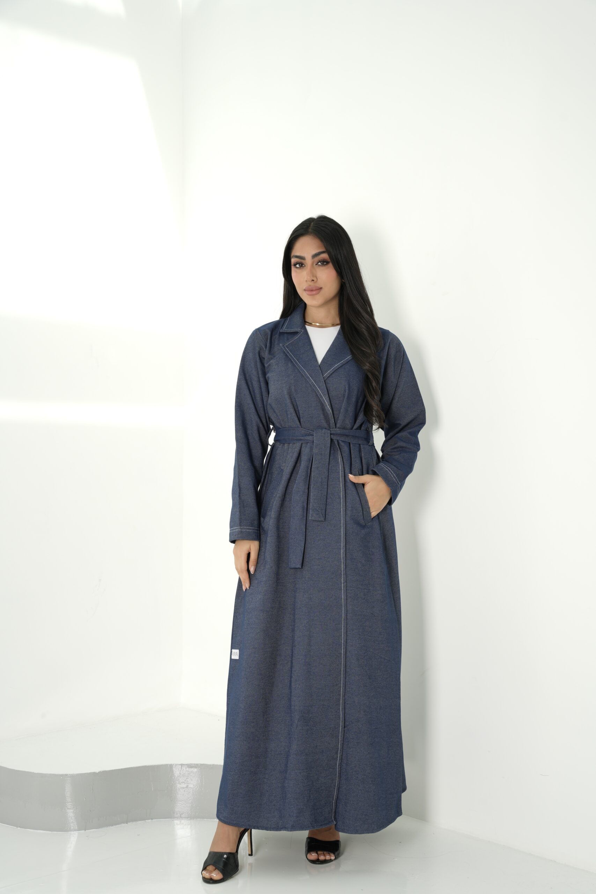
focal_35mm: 49
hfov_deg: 27.7
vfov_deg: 40.6
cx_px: 298
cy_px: 447
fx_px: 1209
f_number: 8
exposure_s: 1/125
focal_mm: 48.7
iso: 80
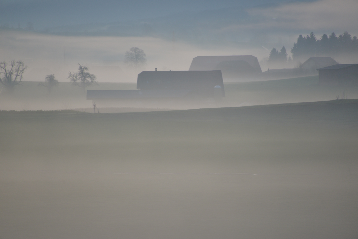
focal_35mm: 300
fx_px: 2984
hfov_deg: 6.9
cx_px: 179
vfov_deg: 4.6
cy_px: 120
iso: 125
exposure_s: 1/60
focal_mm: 300
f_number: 5.6
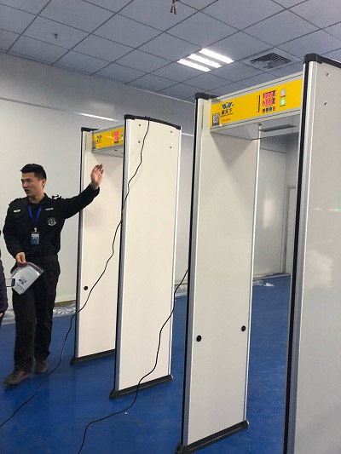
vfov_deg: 63.4
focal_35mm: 28
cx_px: 170
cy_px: 227
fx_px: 368
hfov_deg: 49.8
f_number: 1.8
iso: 80
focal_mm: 3.99
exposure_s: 1/15
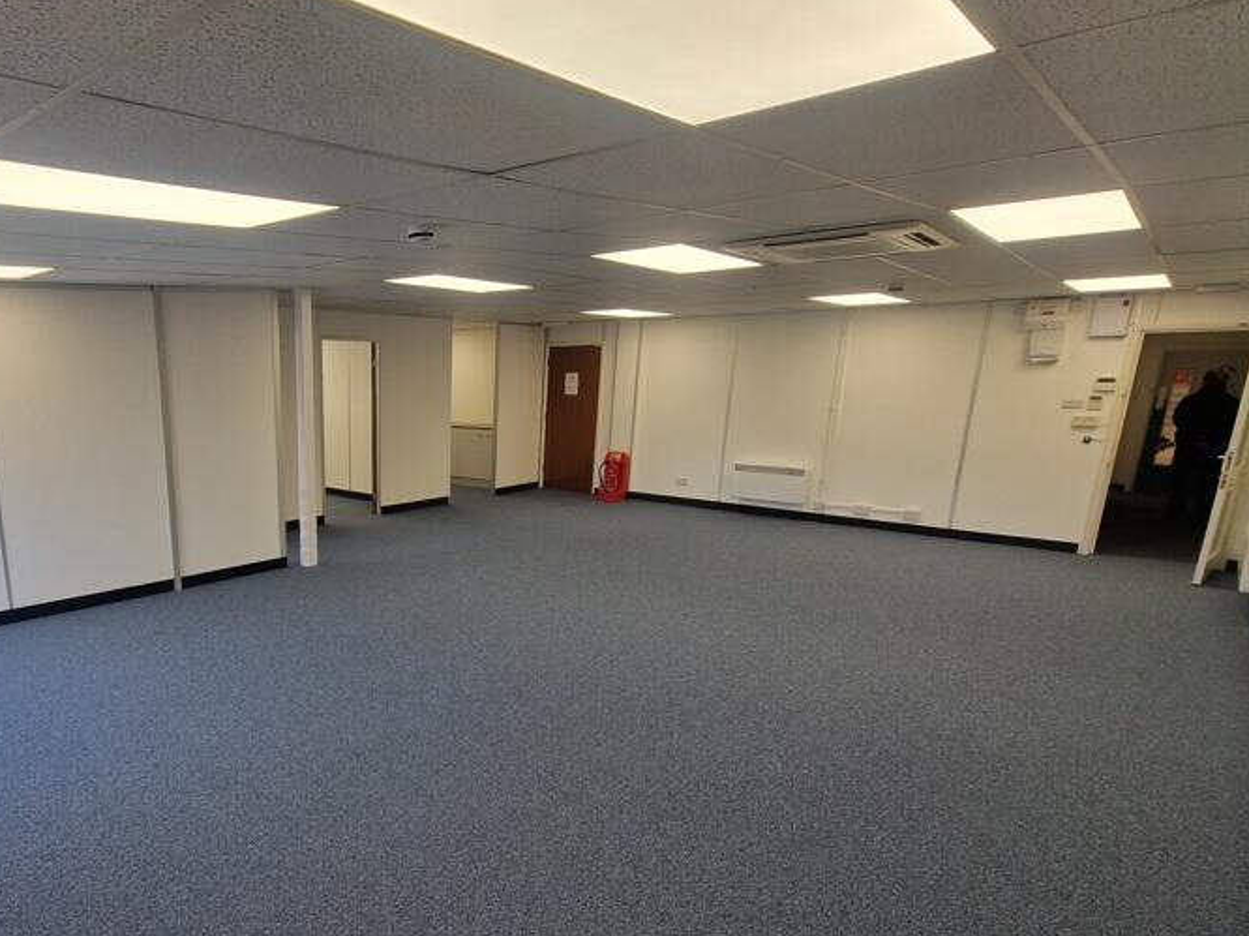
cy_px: 580
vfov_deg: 65.1
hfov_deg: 78.5
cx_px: 396
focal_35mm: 20
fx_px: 721
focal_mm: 2.2
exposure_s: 1/113
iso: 50
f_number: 2.2
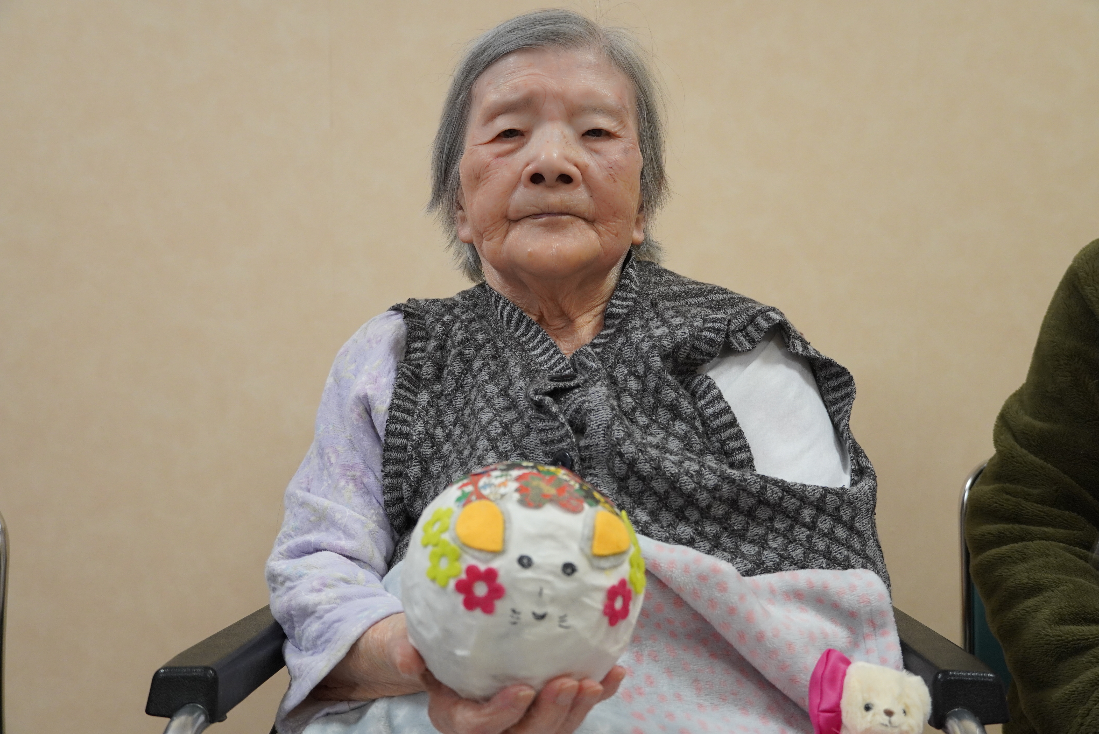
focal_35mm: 39
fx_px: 1191
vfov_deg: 34.3
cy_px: 367
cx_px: 550
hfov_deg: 49.5
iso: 1250
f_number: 4
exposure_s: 1/160
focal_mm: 26
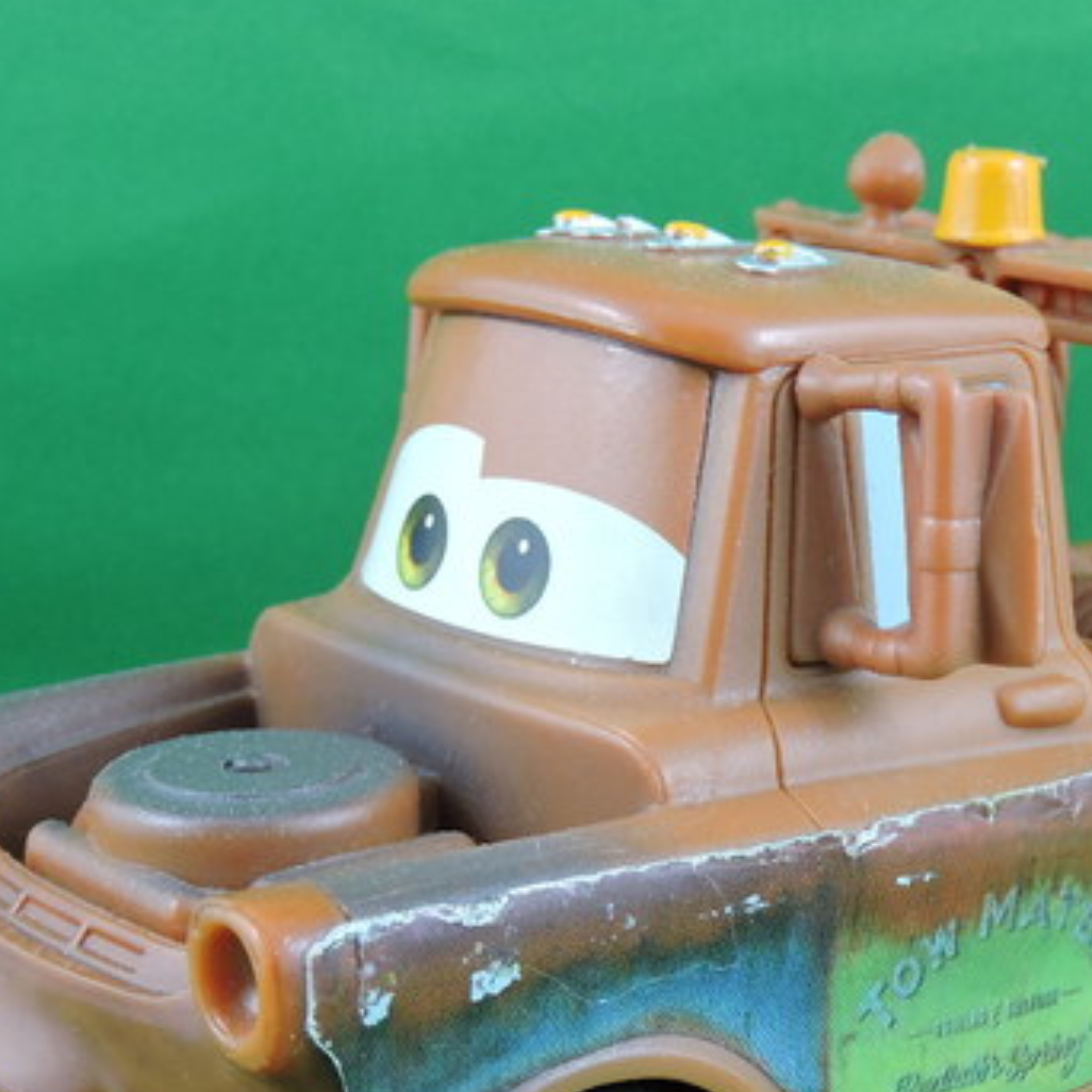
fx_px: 3212
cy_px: 731
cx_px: 784
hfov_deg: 19.2
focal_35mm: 90
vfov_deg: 19.2
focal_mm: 8.1
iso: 200
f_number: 4
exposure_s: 1/30
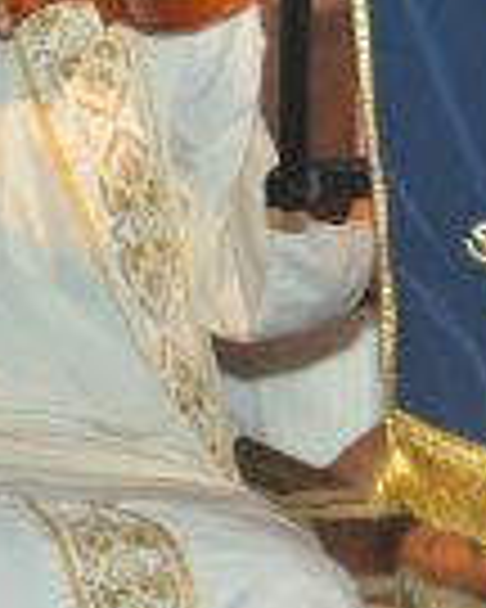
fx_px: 9008
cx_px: 32
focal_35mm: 501
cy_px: -83
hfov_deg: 3.1
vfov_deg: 3.9
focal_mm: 80
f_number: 5
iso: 320
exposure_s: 1/80
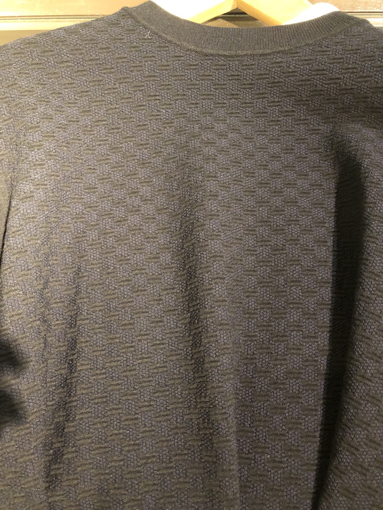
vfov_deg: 63.4
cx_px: 192
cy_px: 255
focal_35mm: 28
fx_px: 413
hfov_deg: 49.7
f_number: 1.8
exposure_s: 1/4
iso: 100
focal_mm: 3.99
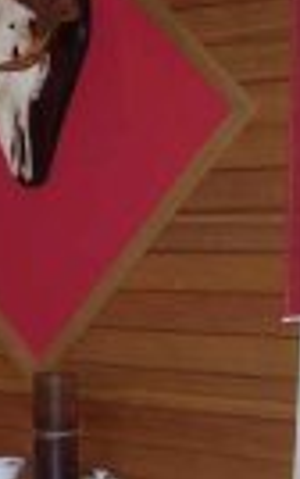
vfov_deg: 18.2
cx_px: -282
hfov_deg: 10.6
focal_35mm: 114
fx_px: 1488
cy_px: 336
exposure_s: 1/60
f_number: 2.7
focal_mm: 6
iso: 125
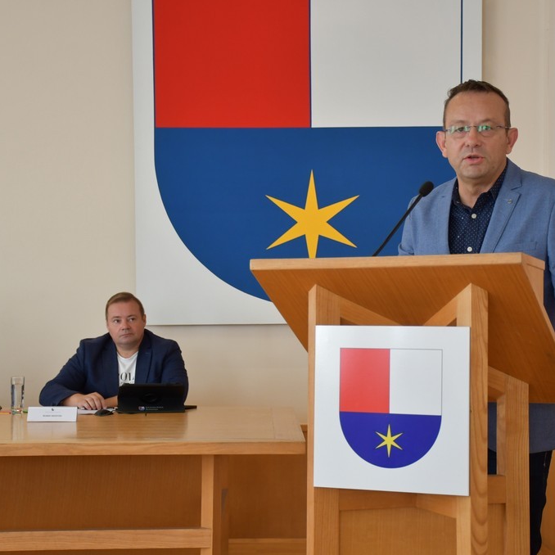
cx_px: 307
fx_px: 1397
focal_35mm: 77
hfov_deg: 22.5
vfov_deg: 22.5
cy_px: 278
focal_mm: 40
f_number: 4.5
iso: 800
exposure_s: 1/125
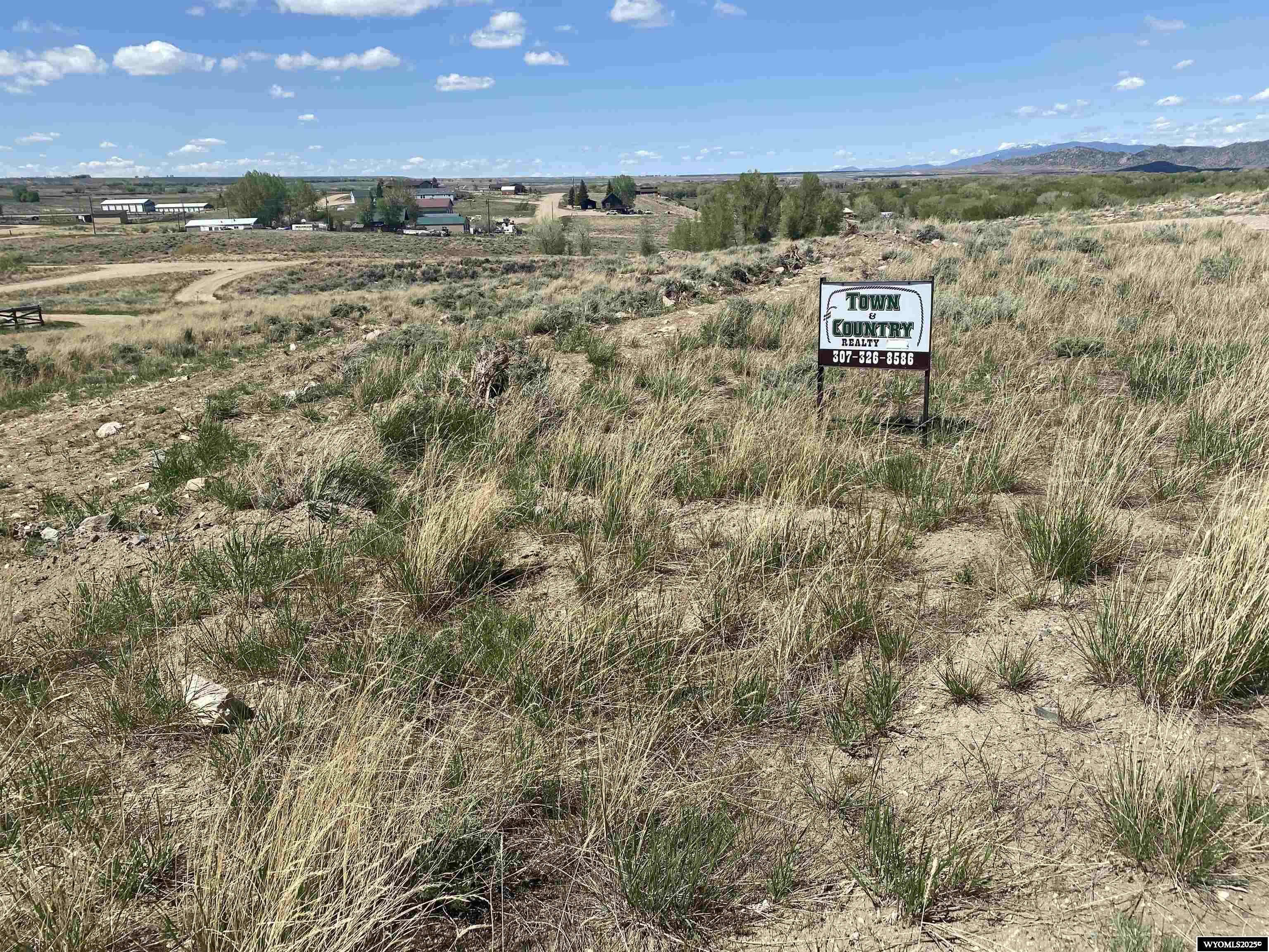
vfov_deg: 53.1
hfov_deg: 67.3
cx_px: 634
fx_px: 953
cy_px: 476
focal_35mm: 26
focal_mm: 4.25
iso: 32
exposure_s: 1/3846
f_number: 1.8
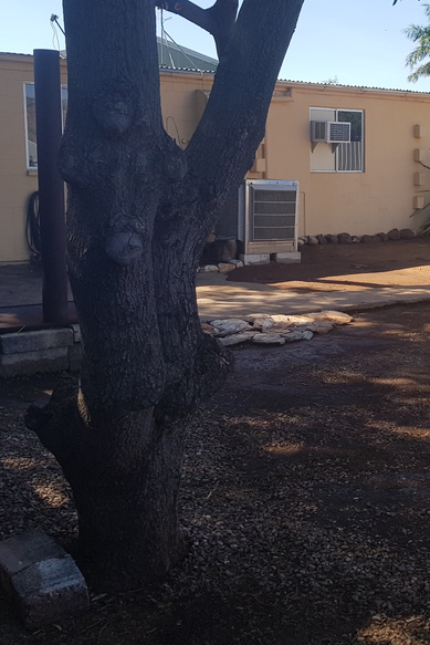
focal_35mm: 45
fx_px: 806
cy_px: 298
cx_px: 395
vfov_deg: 43.6
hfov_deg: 28.6
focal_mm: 4.2
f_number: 1.7
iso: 40
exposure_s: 1/992
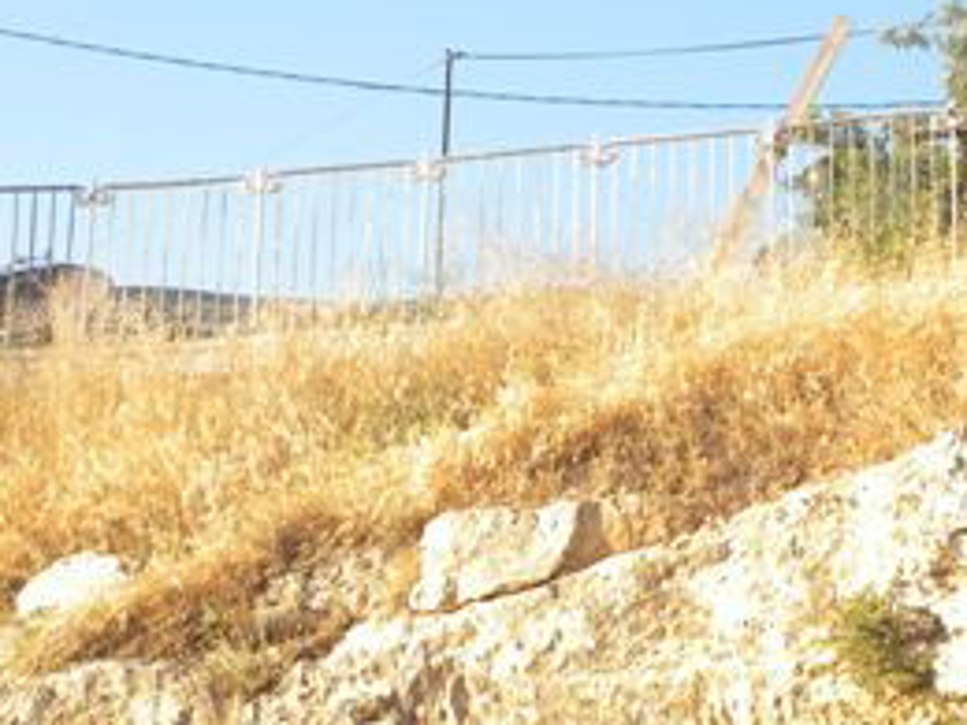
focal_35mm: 91
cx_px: 476
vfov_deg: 16.0
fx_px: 2542
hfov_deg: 21.5
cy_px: 669
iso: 90
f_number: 3.5
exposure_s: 1/325
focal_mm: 6.6
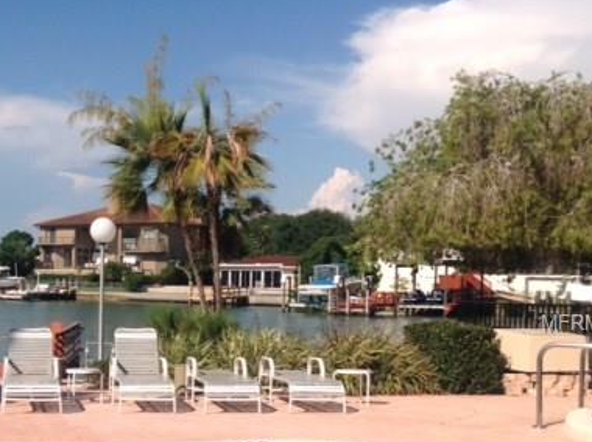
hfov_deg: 32.0
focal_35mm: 59
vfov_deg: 24.5
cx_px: 137
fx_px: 1008
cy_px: 324
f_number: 2.4
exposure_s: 1/3367
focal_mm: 4.28
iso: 50
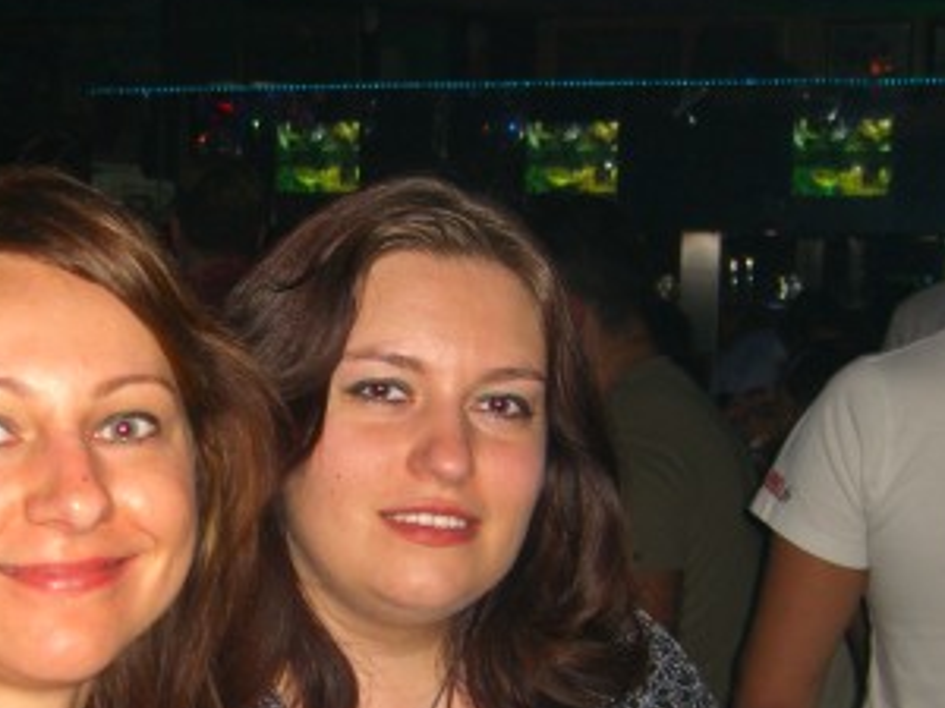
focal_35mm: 76
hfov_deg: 25.4
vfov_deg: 19.1
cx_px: 268
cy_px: 610
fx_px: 2075
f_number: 2.8
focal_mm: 7.9
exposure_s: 1/60
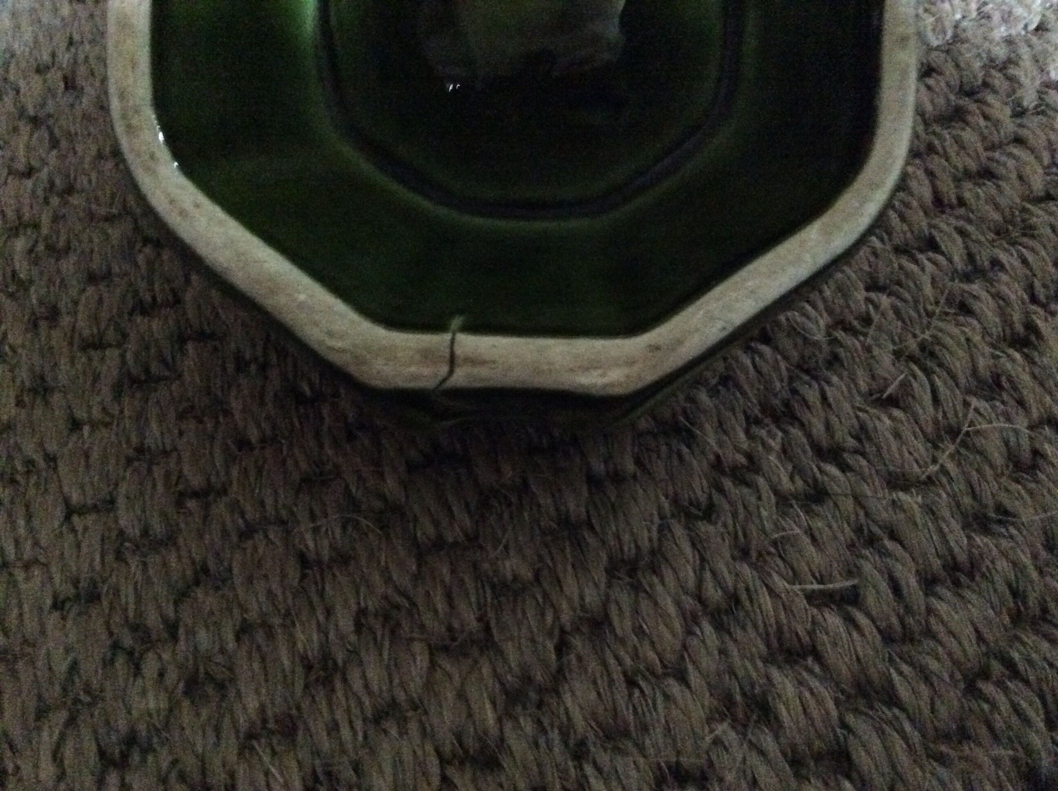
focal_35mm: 32
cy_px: 396
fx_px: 977
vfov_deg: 44.1
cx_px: 529
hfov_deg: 56.9
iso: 800
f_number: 2.4
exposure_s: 1/17
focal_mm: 3.3
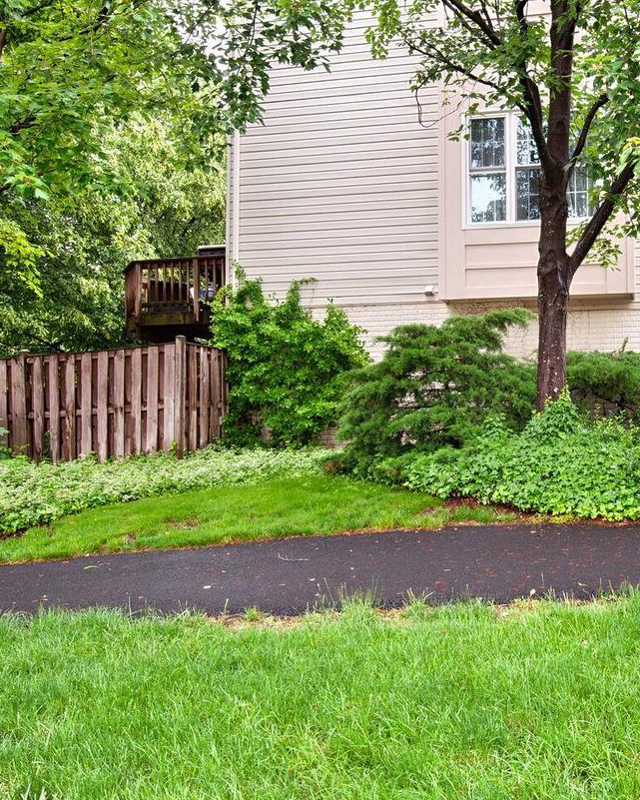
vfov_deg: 64.1
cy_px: 398
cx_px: 498
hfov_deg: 50.4
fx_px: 639
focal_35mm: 27
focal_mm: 16
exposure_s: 1/20
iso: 200
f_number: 8
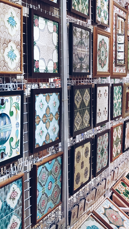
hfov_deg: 21.3
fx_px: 304
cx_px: 176
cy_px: 129
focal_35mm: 50
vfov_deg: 41.2
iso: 200
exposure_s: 1/50
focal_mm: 4.3
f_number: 1.7
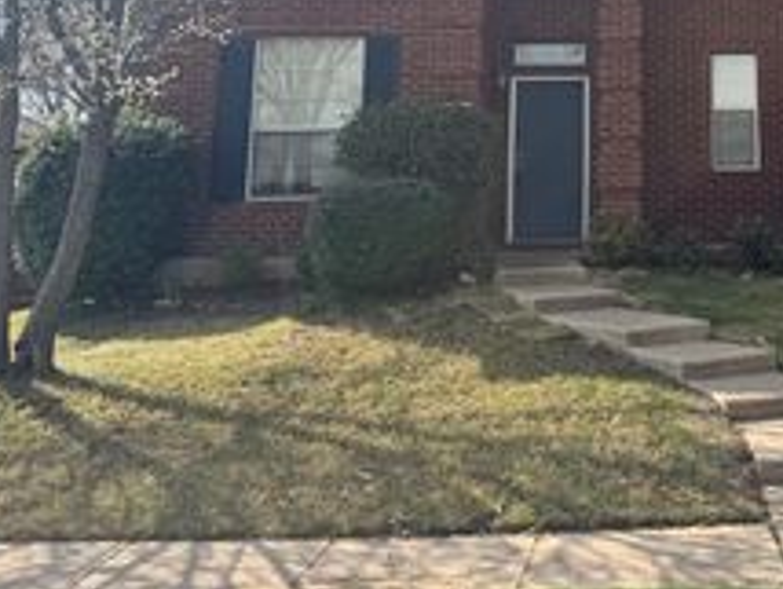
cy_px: -64
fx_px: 1268
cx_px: 688
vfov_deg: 24.4
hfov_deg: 32.8
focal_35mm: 56
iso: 80
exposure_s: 1/4310
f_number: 1.78
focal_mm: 6.76
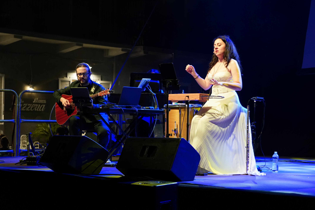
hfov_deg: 24.6
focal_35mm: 82
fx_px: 722
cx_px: 158
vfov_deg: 16.6
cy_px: 105
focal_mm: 55
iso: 2000
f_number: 4.5
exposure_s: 1/160
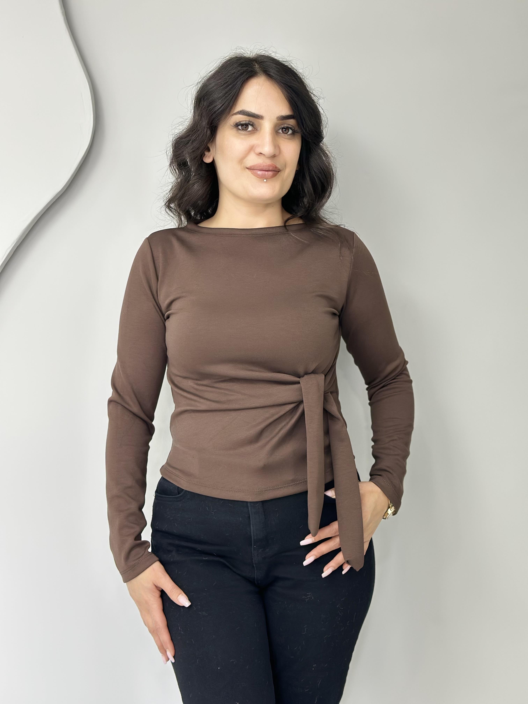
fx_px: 976
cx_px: 264
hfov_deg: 30.3
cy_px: 352
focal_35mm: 48
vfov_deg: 39.7
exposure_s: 1/50
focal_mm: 6.86
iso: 100
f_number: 1.78
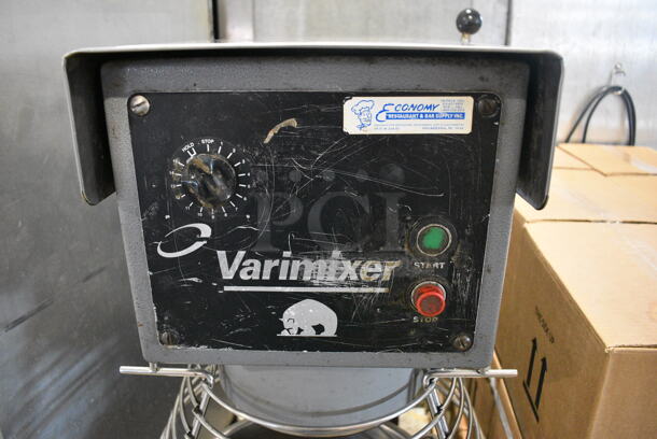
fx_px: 493
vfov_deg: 48.0
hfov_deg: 67.3
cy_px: 220
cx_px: 328
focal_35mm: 27
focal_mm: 18
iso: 5600
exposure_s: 1/125
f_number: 3.5
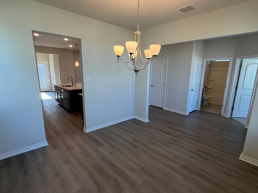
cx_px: 134
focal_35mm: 18
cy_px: 99
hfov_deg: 87.7
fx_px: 134
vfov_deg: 71.6
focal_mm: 2.22
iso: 125
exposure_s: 1/120
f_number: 2.2
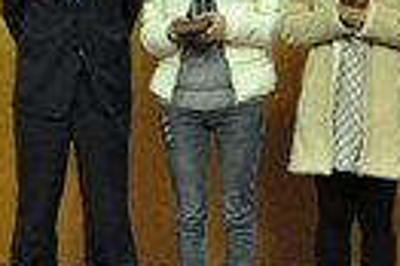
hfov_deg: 16.3
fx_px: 1376
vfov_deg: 11.0
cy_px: 101
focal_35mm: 124
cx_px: 357
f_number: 3.5
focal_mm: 18
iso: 2200
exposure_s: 1/30
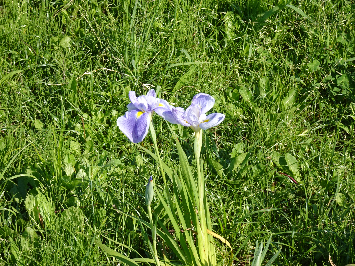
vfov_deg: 8.3
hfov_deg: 11.1
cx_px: 178
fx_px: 1825
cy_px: 133
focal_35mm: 178
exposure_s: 1/250
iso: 100
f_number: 5.6
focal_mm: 28.55
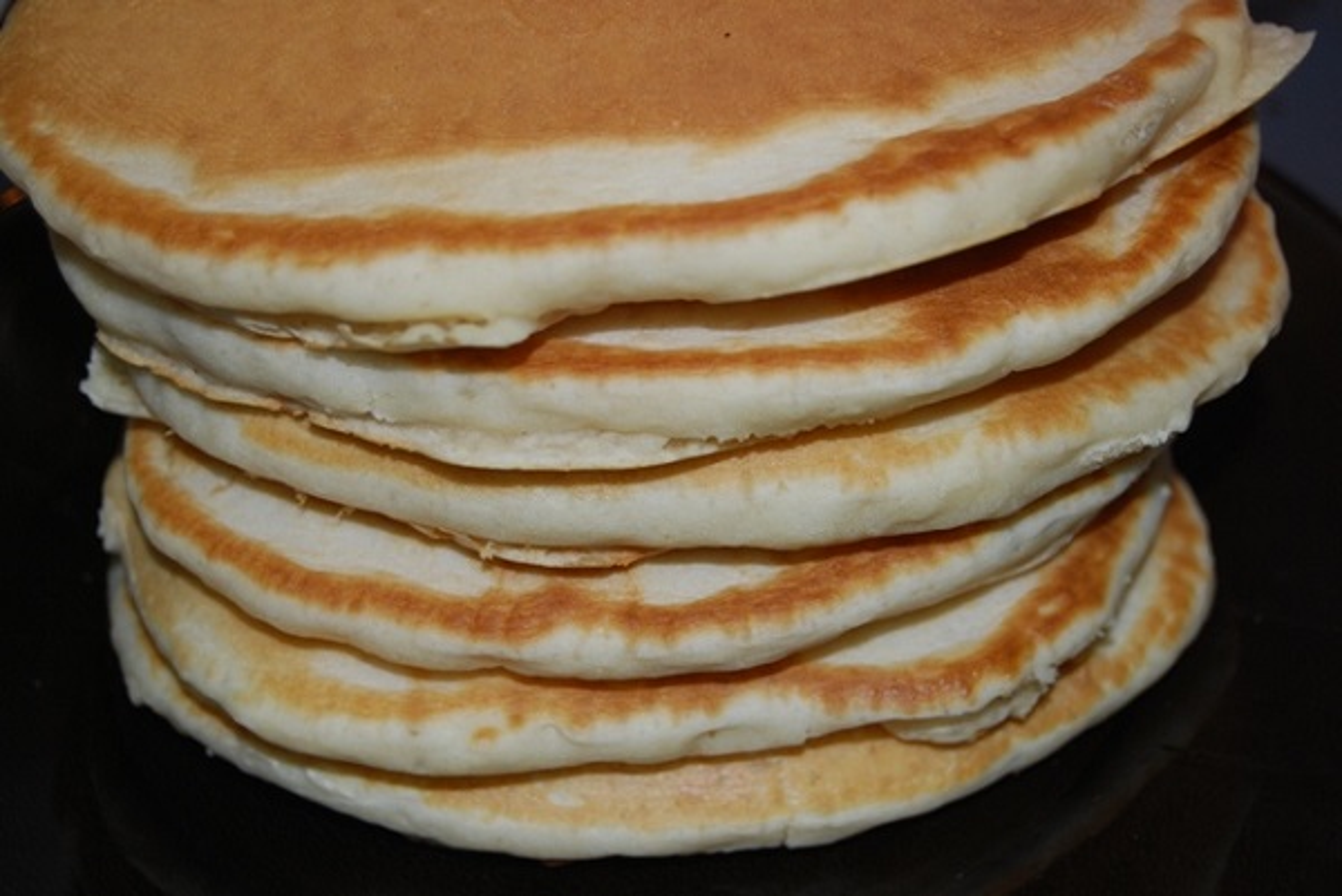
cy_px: 448
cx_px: 671
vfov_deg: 19.0
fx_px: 2686
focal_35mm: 72
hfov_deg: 28.1
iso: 200
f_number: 5.6
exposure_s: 1/60
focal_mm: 48
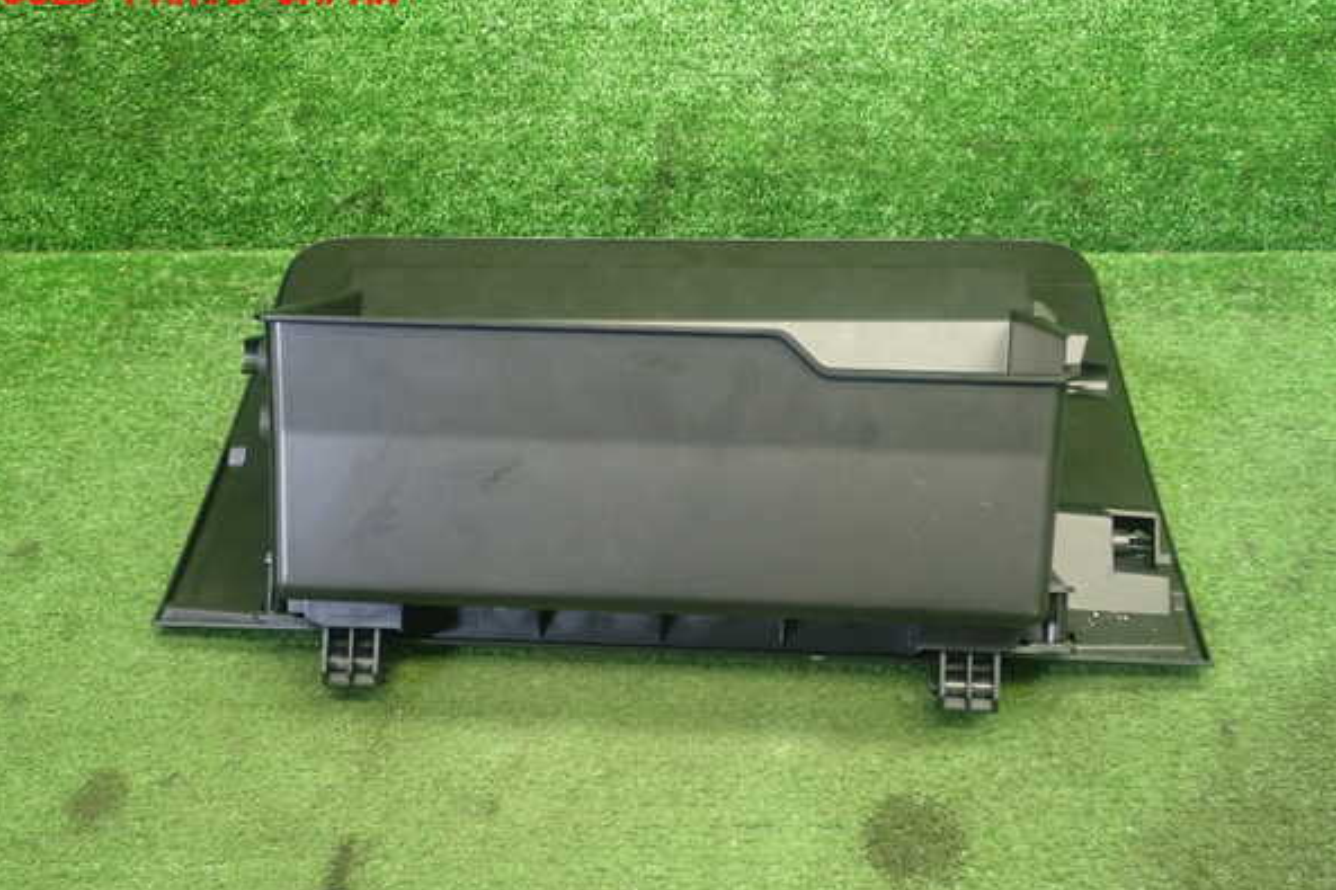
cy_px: 469
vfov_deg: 33.4
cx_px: 665
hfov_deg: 48.5
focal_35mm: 40
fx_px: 1484
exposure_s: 1/40
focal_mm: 6.83
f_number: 2.7
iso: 500
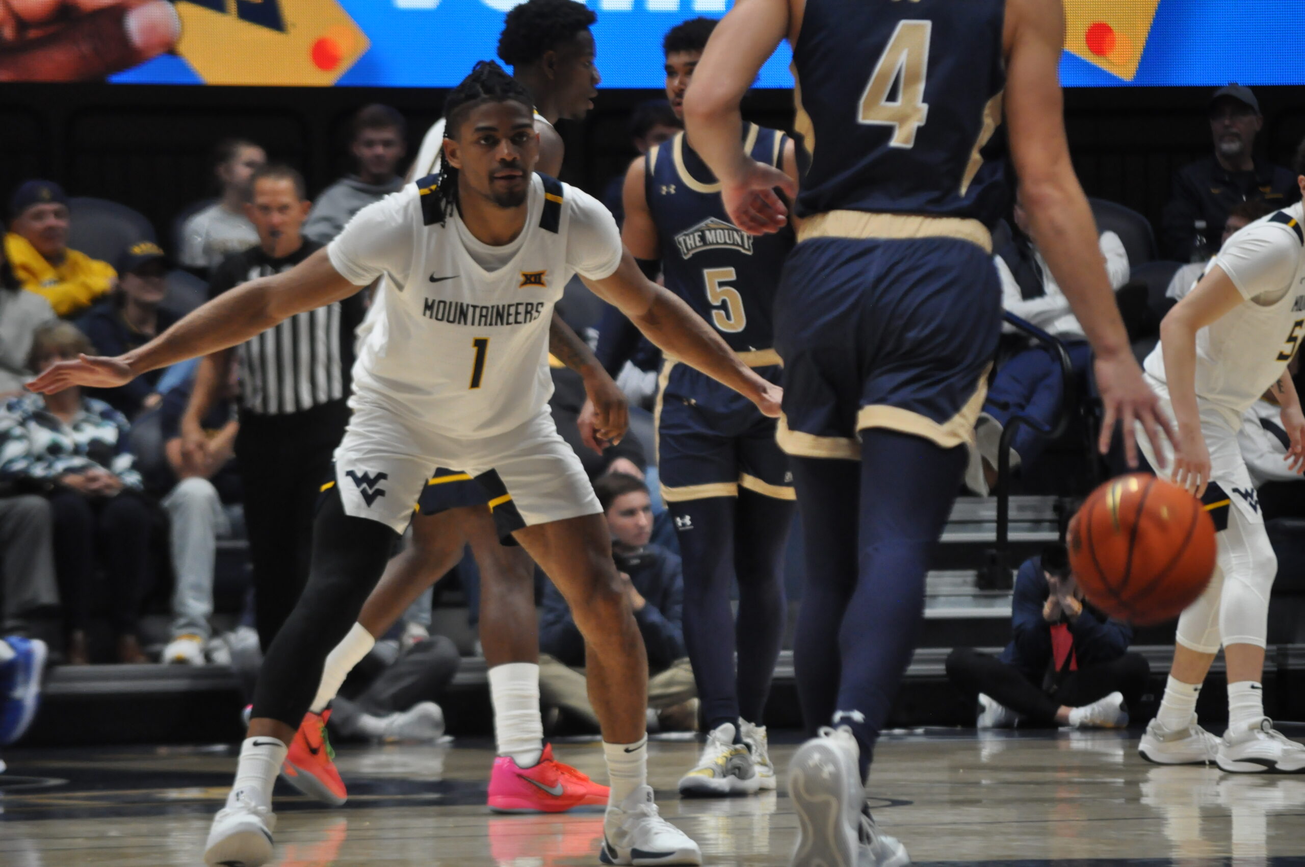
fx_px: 10861
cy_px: 434
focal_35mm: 300
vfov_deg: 4.6
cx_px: 652
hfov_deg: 6.9
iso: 1600
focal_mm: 200
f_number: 5.6
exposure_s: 1/400
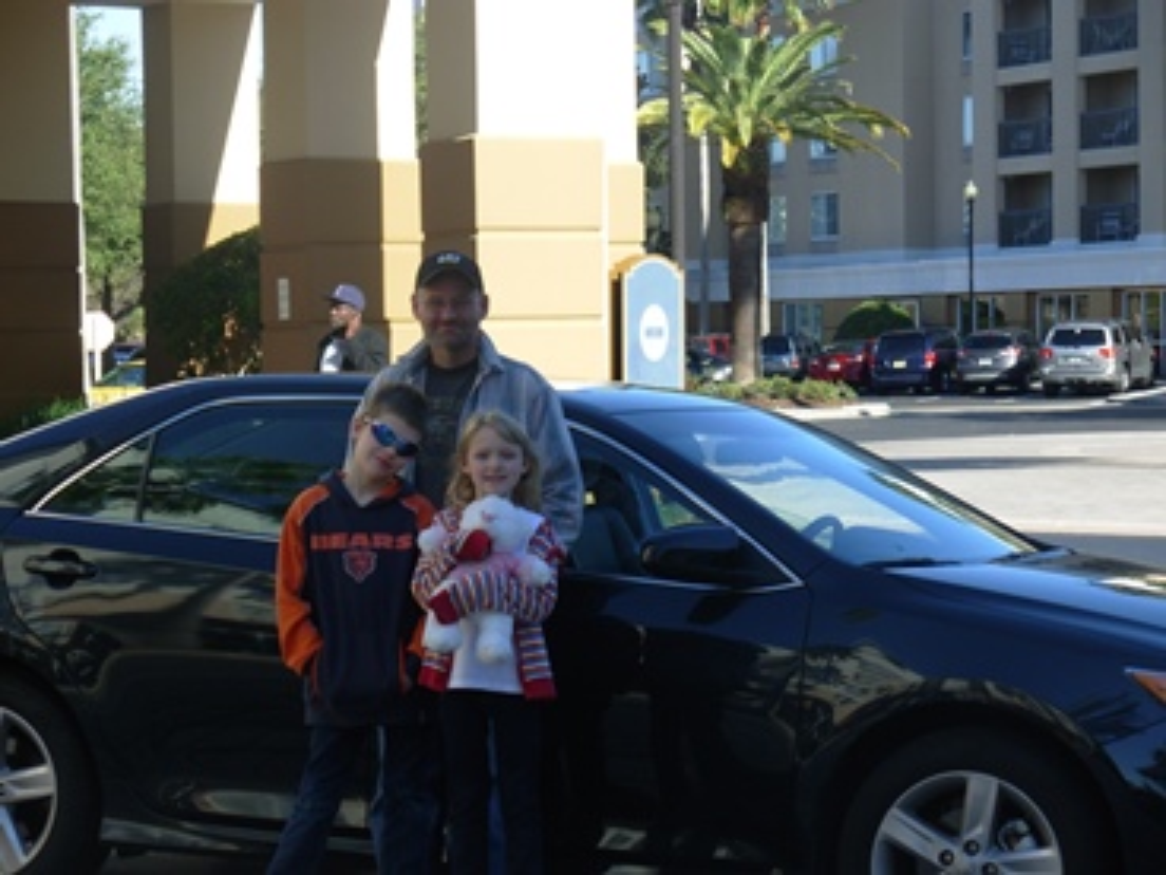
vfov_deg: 14.2
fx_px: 3503
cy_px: 438
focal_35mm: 104
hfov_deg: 18.9
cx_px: 583
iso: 50
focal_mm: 17.2
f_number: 4
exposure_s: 1/332
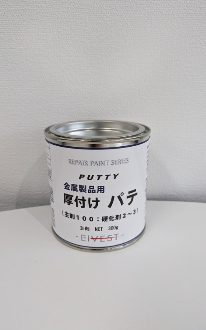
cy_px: 165
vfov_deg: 68.4
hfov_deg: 46.0
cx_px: 102
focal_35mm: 27
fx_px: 243
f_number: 1.89
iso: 135
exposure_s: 1/120
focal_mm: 5.43
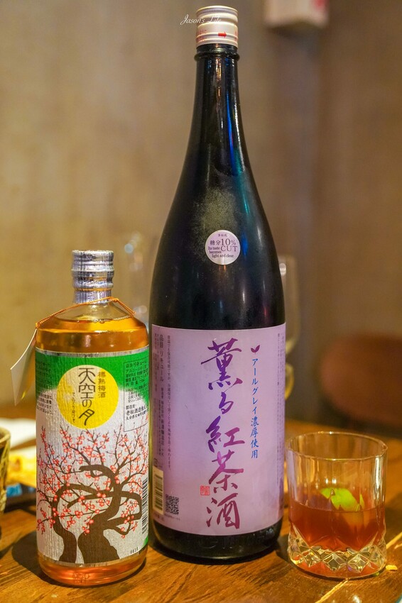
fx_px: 738
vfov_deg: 44.5
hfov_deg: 30.5
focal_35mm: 44
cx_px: 201
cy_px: 302
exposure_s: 1/50
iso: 8000
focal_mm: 44
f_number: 2.8
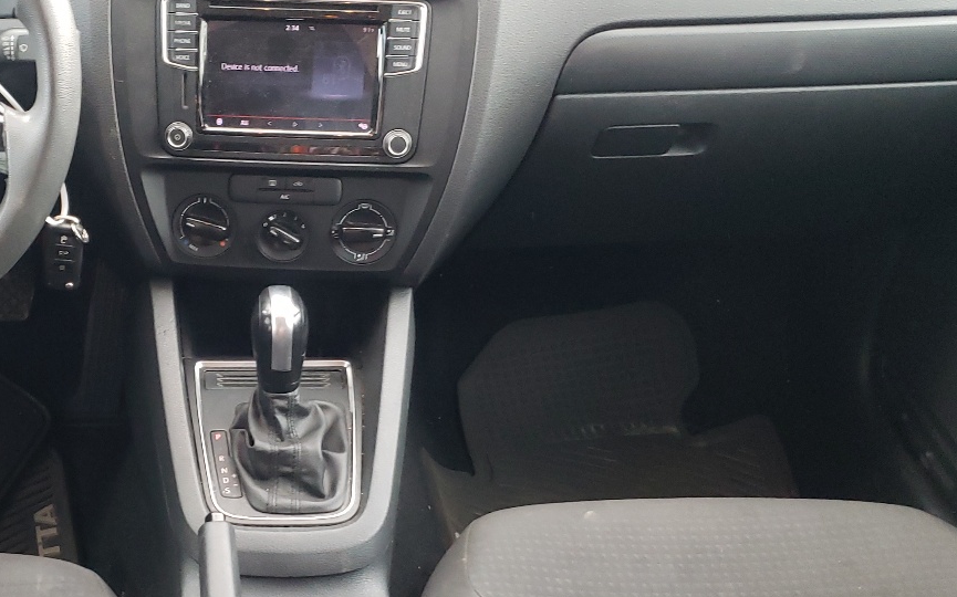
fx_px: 1330
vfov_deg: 25.1
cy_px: 416
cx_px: 259
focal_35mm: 51
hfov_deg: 38.7
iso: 252
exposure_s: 1/60.2
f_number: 1.5
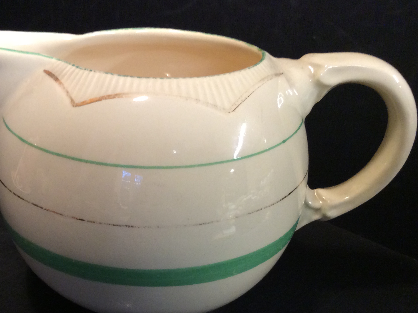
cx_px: 162
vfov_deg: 32.7
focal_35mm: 44
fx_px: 531
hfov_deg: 42.7
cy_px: 197
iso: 160
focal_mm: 3.3
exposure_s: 1/25
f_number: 2.4
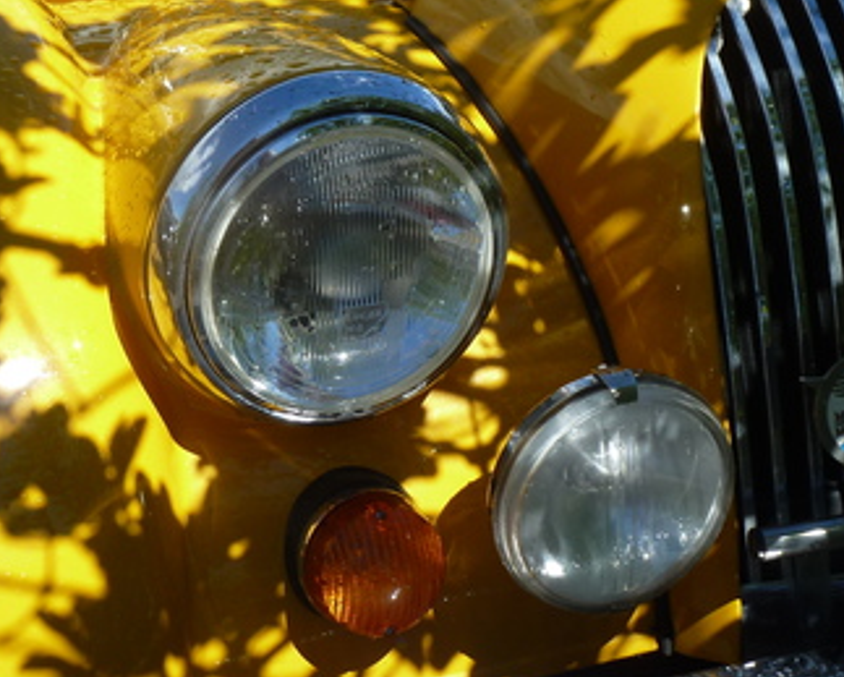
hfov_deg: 22.5
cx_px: 371
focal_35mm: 85
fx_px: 2125
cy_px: 97
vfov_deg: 17.9
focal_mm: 7.3
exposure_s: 1/400
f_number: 4.5
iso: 80
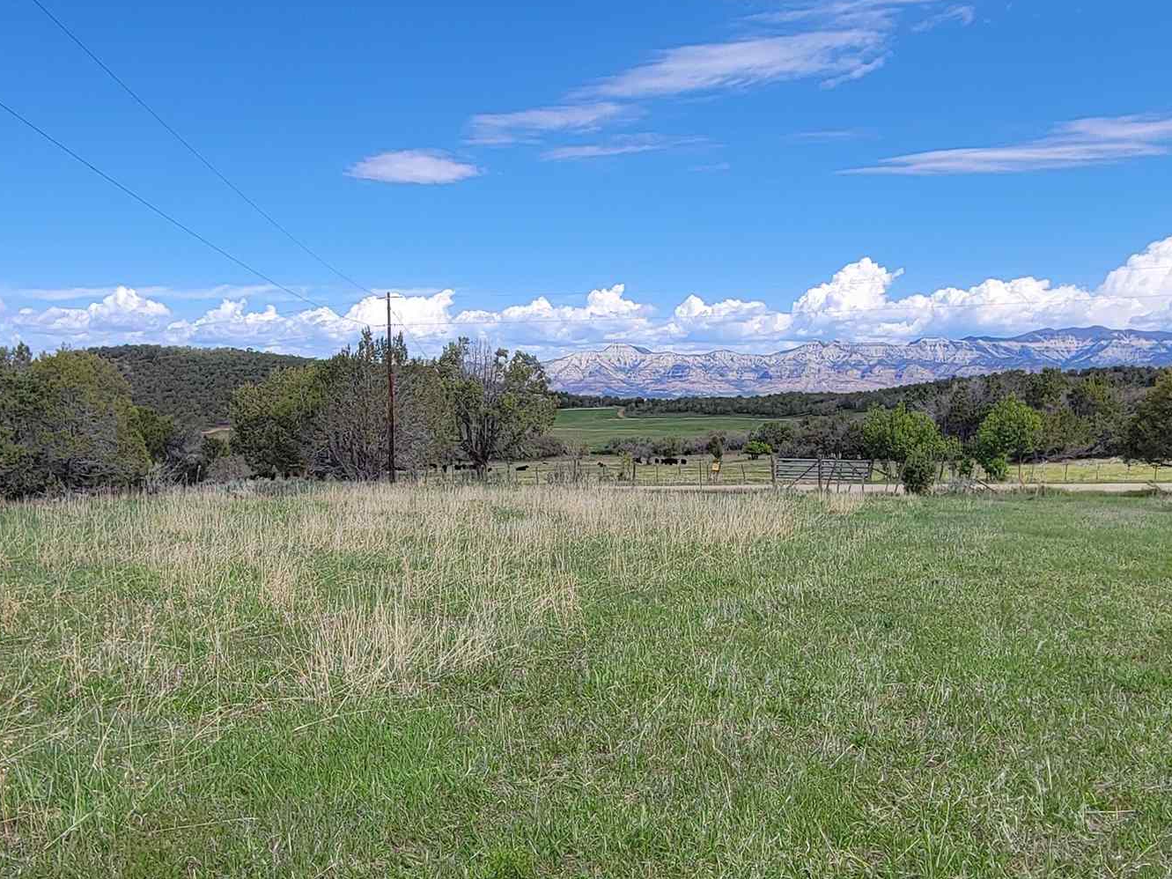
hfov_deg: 59.8
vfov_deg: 46.5
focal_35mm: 30
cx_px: 512
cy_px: 528
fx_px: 1016
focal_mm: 2.2
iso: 50
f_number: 2.2
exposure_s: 1/1672
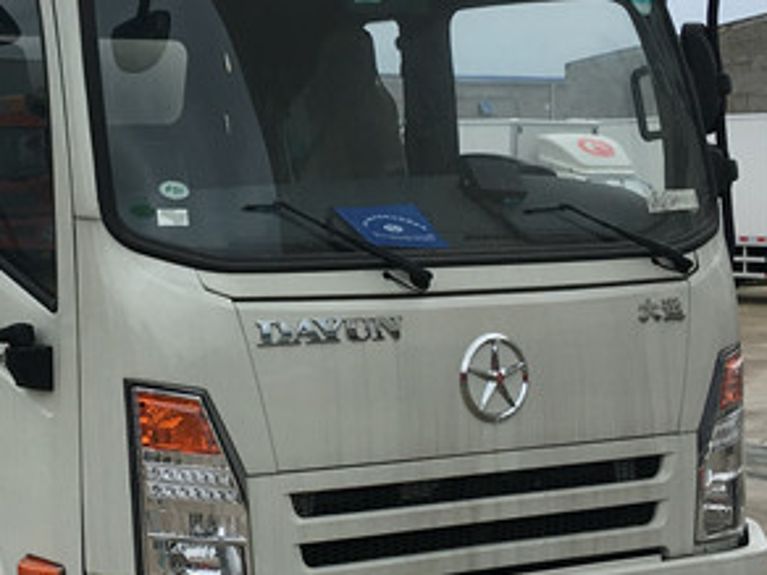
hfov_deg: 22.3
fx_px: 1906
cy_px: 222
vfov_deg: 17.1
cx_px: 105
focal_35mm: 86
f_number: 2.2
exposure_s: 1/1374
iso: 25
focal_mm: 4.15
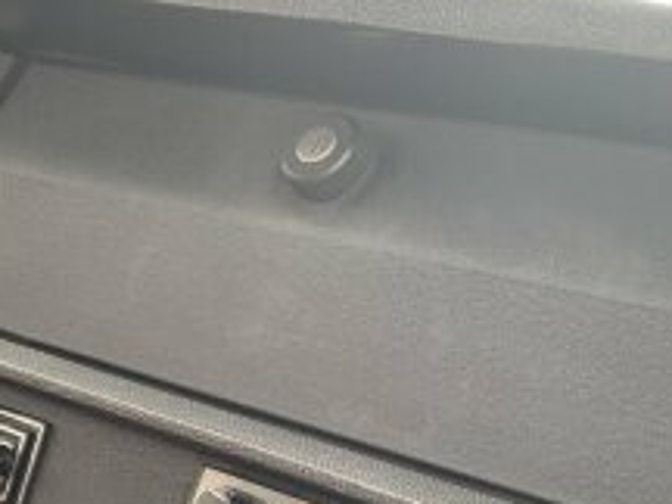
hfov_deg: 25.0
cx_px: 143
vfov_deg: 18.3
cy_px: 572
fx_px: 1495
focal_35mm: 77
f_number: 1.8
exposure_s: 1/121
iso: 80
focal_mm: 4.25
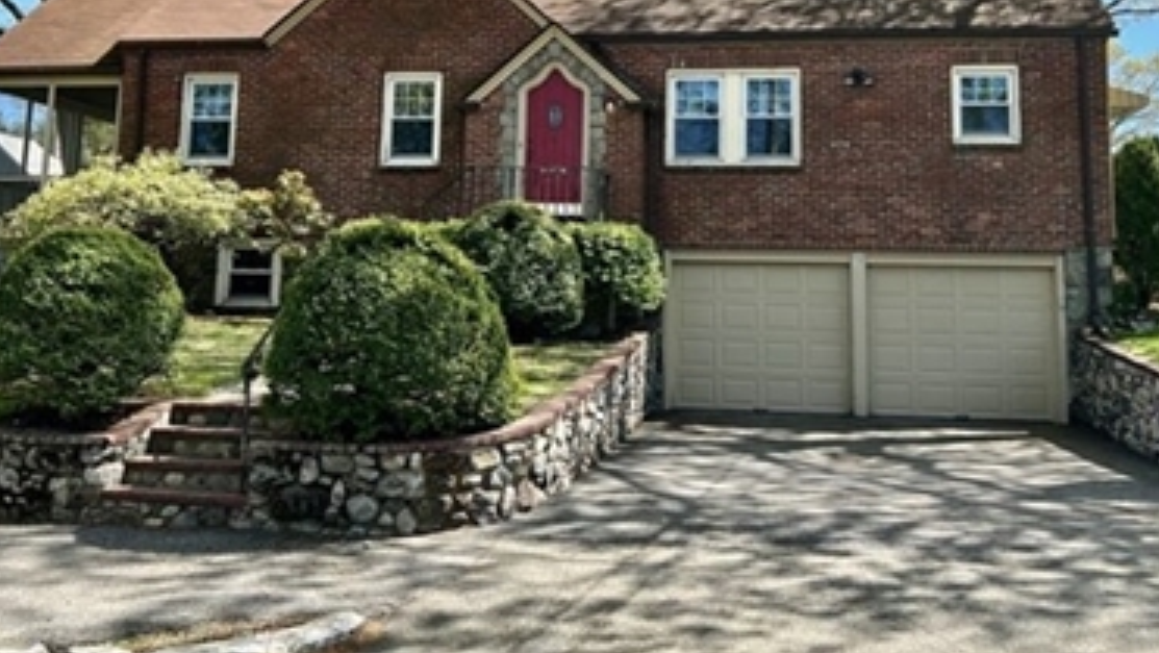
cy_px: 114
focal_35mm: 39
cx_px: 614
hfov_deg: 51.6
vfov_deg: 29.6
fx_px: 1199
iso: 50
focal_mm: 5.7
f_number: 1.5
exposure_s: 1/1698
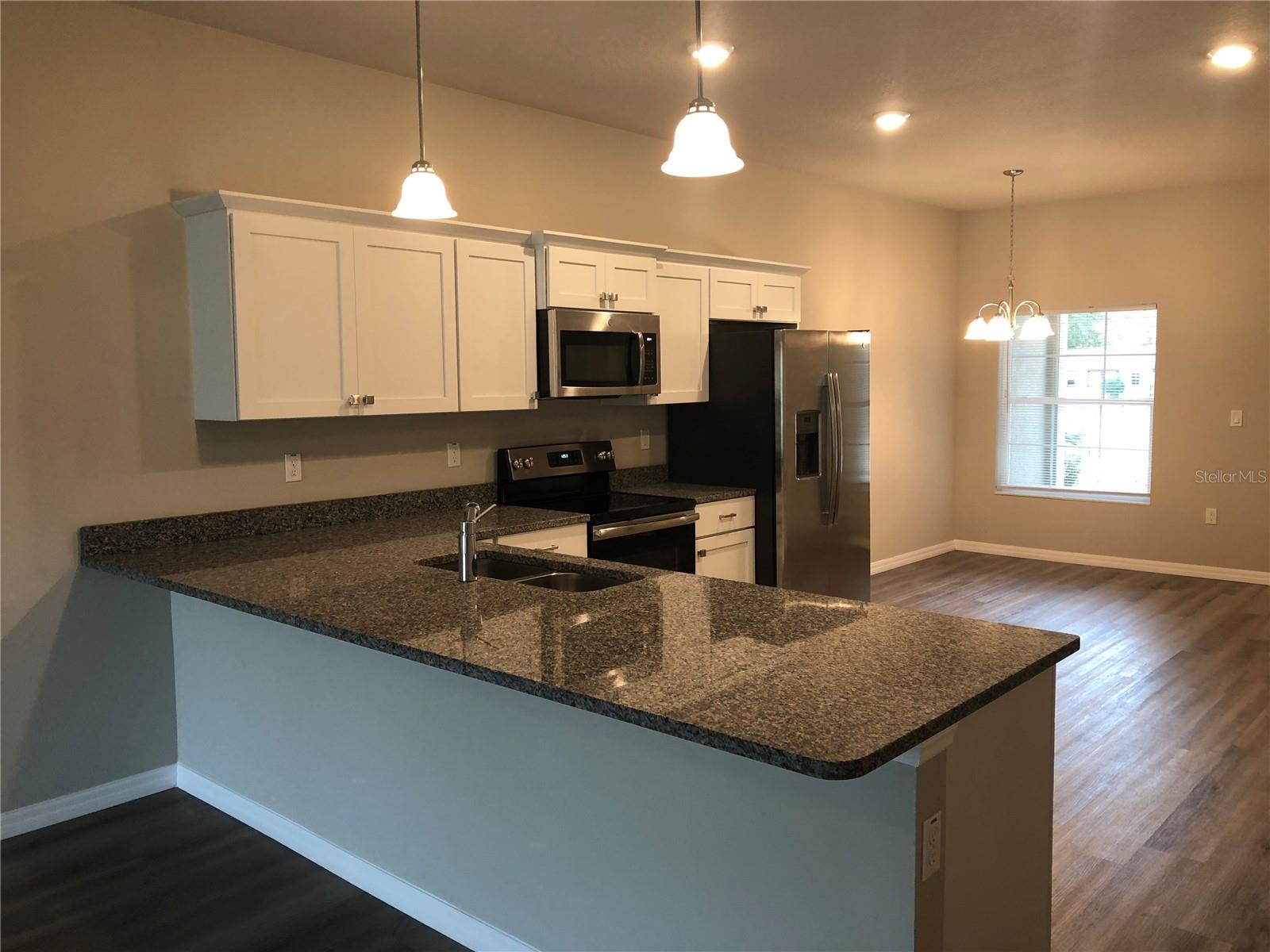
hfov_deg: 63.4
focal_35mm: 28
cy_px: 476
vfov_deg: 49.7
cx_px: 635
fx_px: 1027
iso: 40
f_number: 1.8
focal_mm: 3.99
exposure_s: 1/17
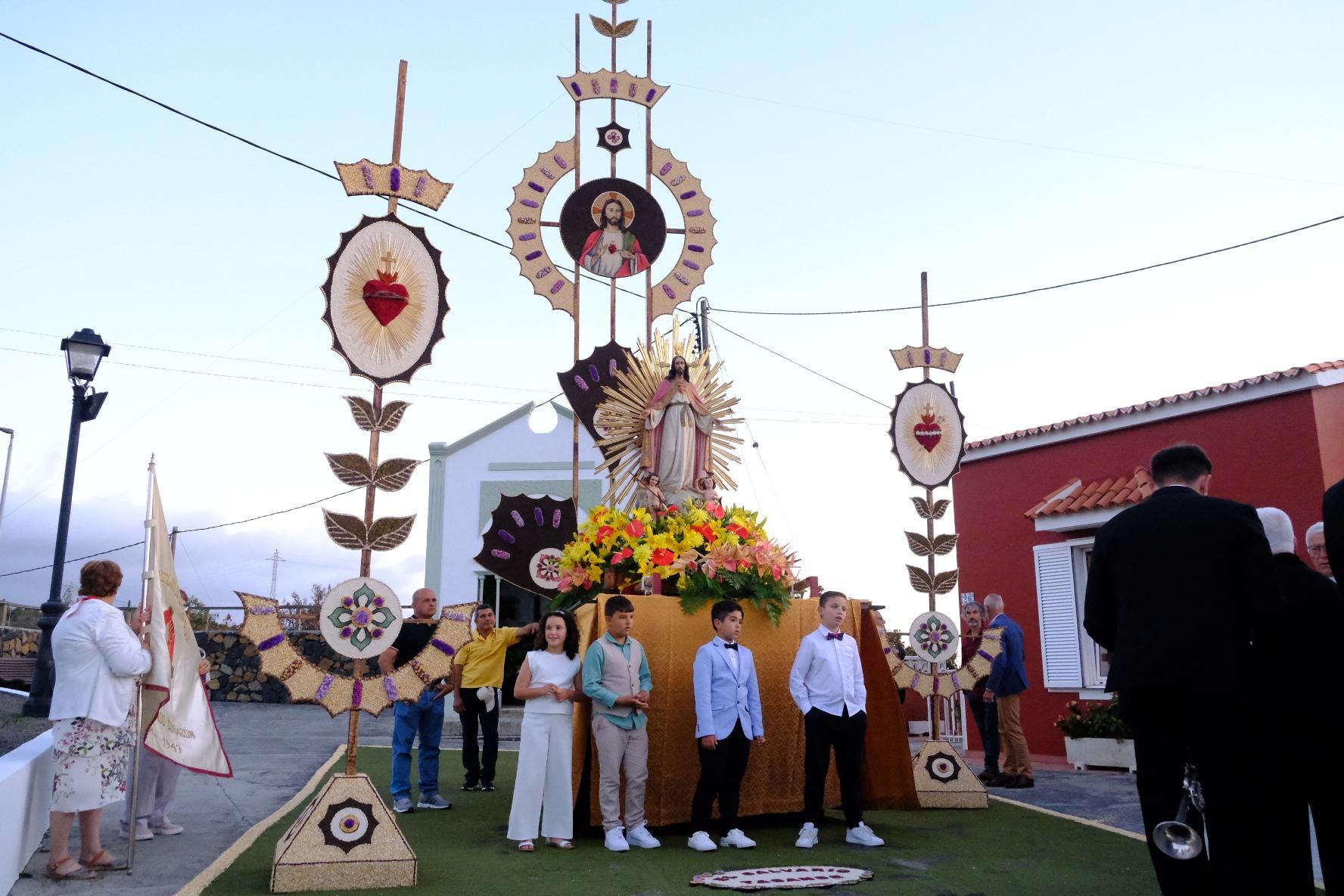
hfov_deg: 67.4
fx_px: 1008
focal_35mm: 27
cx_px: 672
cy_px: 448
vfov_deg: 47.9
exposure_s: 1/1000
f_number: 4
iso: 10000
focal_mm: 18
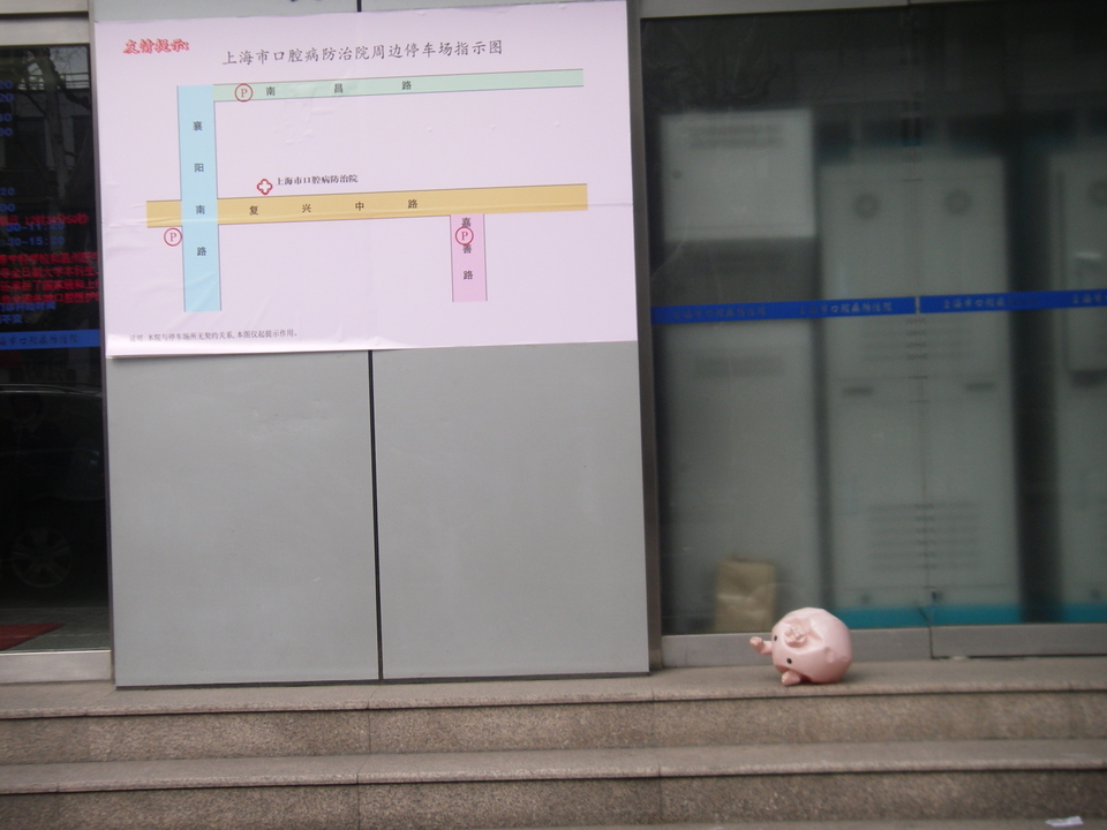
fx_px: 1759
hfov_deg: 34.9
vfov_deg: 26.6
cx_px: 554
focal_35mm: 55
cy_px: 415
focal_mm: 9.2
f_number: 3.6
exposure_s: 1/400
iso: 80
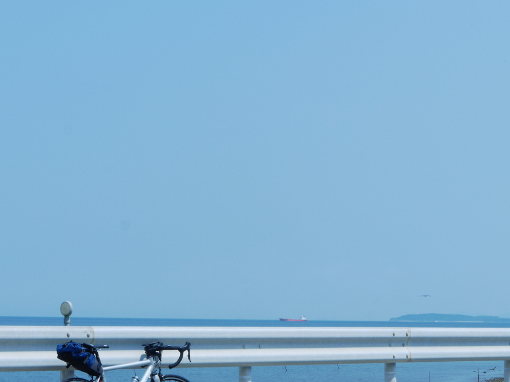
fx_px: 1443
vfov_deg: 15.1
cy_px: 243
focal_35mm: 98
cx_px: 298
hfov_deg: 20.0
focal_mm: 36
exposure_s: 1/50
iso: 100
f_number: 22
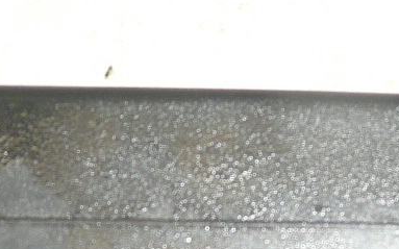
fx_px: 1272
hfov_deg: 17.7
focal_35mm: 117
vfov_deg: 10.8
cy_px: 380
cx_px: 313
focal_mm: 4.6
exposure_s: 1/60
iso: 100
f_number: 3.3
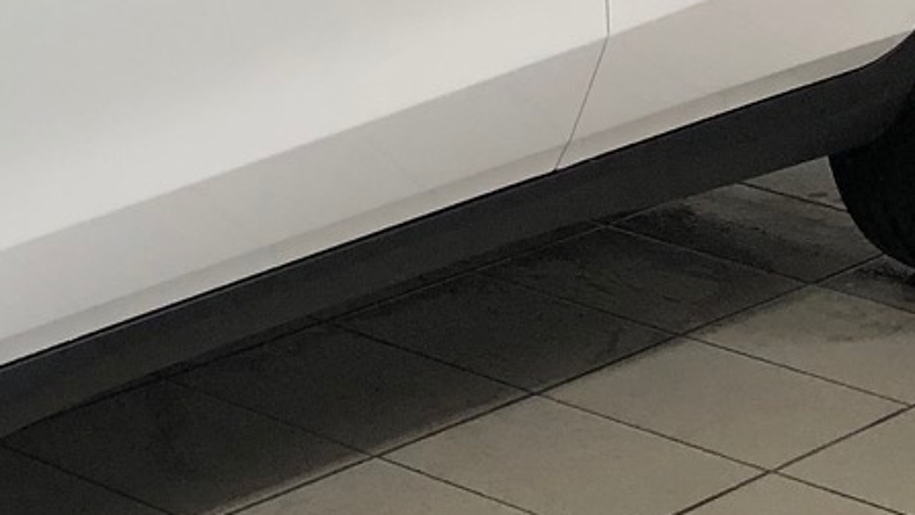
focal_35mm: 138
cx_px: -431
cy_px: -205
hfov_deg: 14.6
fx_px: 3349
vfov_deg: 8.6
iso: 32
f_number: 1.8
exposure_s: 1/33
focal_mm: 3.99
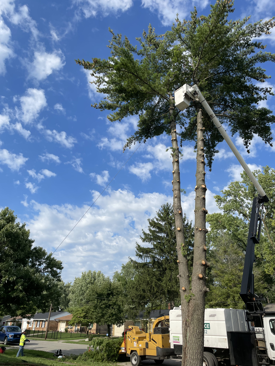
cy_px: 183
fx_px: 275
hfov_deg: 53.1
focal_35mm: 26
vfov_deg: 67.3
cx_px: 138
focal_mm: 4.2
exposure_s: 1/3205
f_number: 1.6
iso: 32
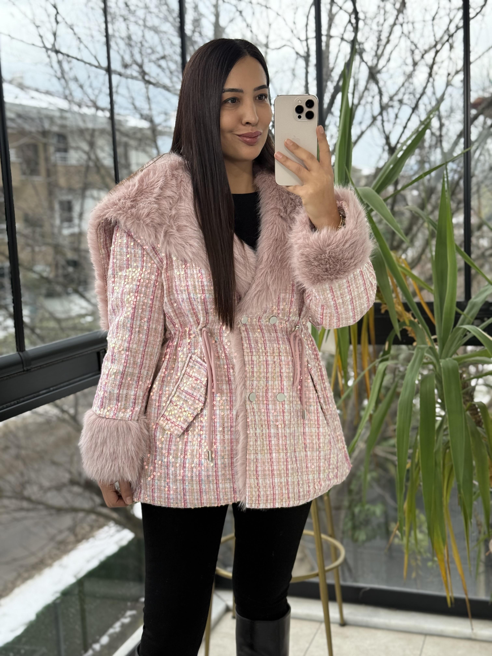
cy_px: 328
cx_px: 246
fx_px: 910
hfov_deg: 30.3
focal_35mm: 48
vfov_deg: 39.7
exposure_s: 1/202
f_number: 1.78
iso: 100
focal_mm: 6.76
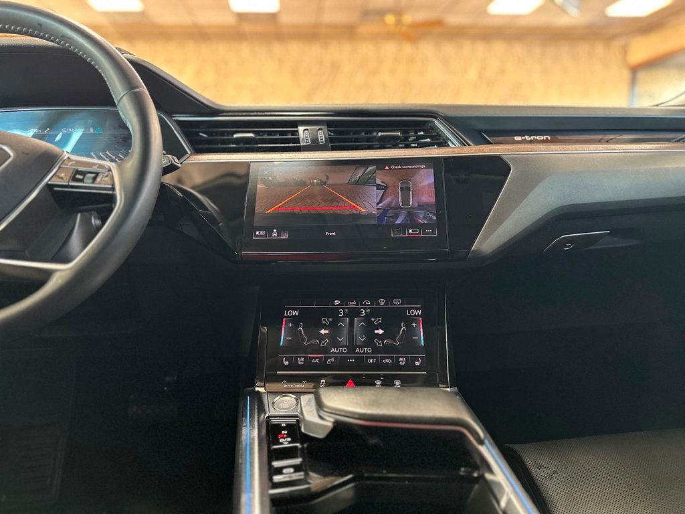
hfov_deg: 71.6
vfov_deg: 56.8
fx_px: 475
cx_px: 342
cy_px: 257
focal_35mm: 24
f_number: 1.78
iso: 800
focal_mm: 6.86
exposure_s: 1/60
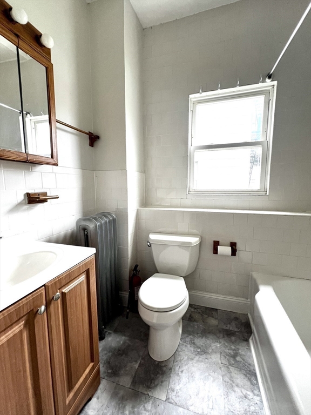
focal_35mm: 13
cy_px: 208
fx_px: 156
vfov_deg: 106.2
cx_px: 156
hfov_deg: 89.9
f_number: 1.8
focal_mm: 1.57
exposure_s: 1/120
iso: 125
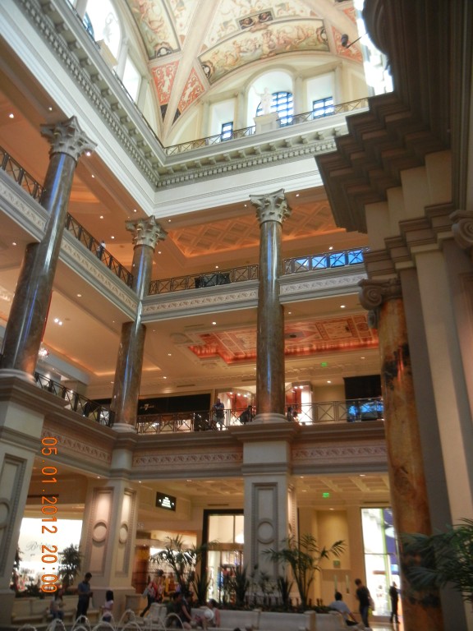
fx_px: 547
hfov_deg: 46.8
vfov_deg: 60.0
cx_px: 236
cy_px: 316
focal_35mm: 30
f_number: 3.5
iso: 400
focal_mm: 5.4
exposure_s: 1/29
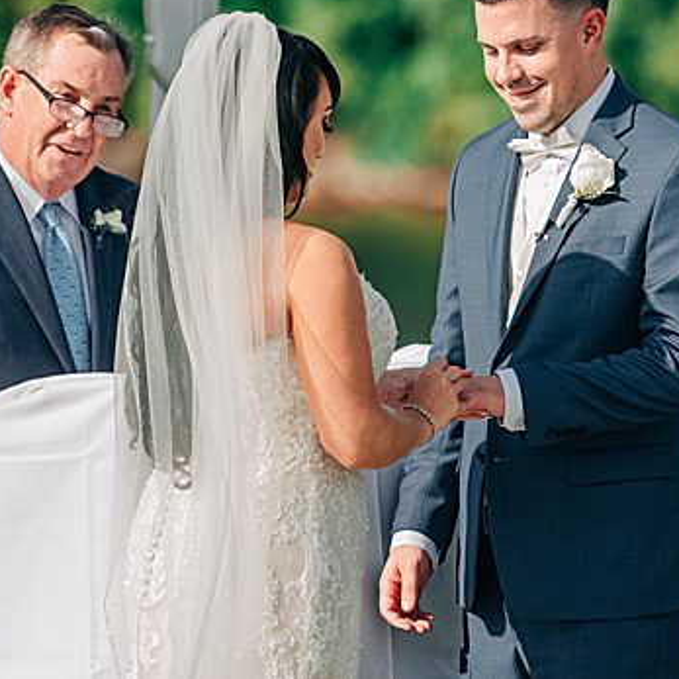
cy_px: 68
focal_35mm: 461
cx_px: 524
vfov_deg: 3.8
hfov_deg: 3.8
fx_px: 10231
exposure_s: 1/6400
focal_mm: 200
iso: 400
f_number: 2.8
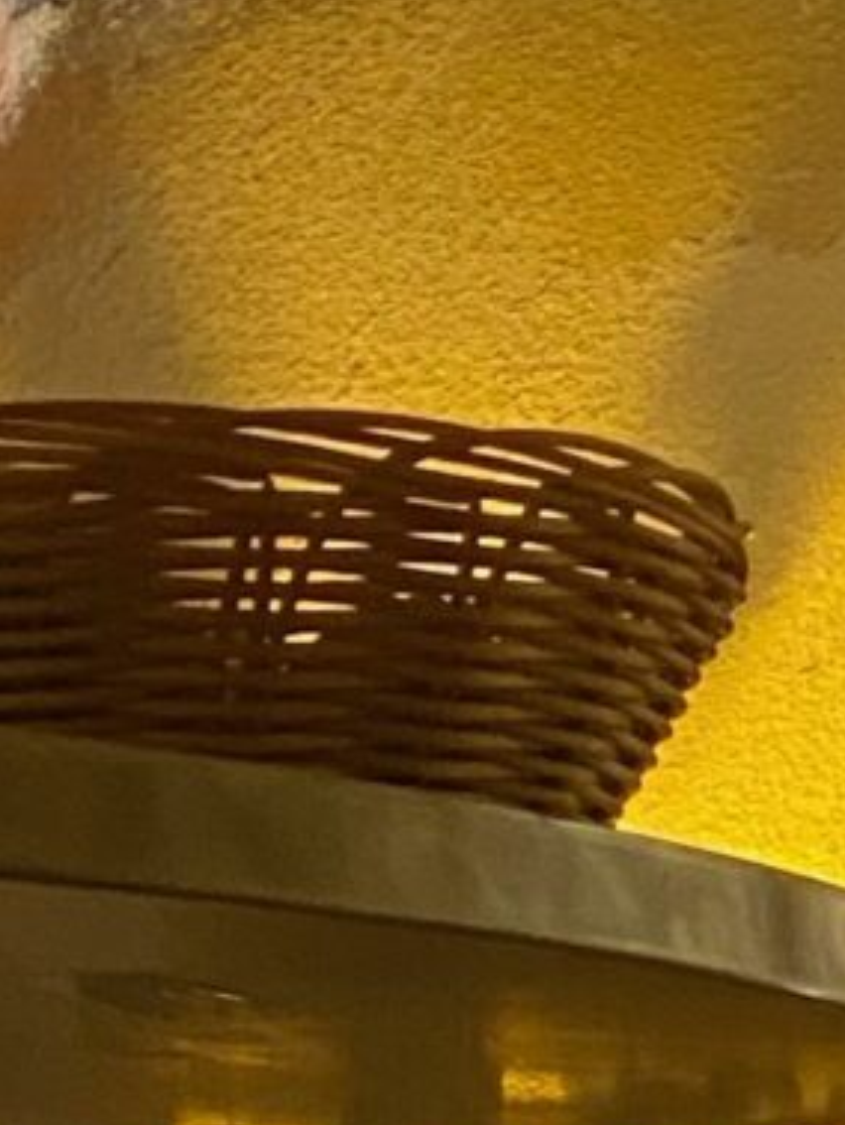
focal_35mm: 176
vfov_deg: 10.5
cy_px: 2119
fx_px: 5722
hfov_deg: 8.2
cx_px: 1473
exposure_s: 1/50
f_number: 1.8
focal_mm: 4.25
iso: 400
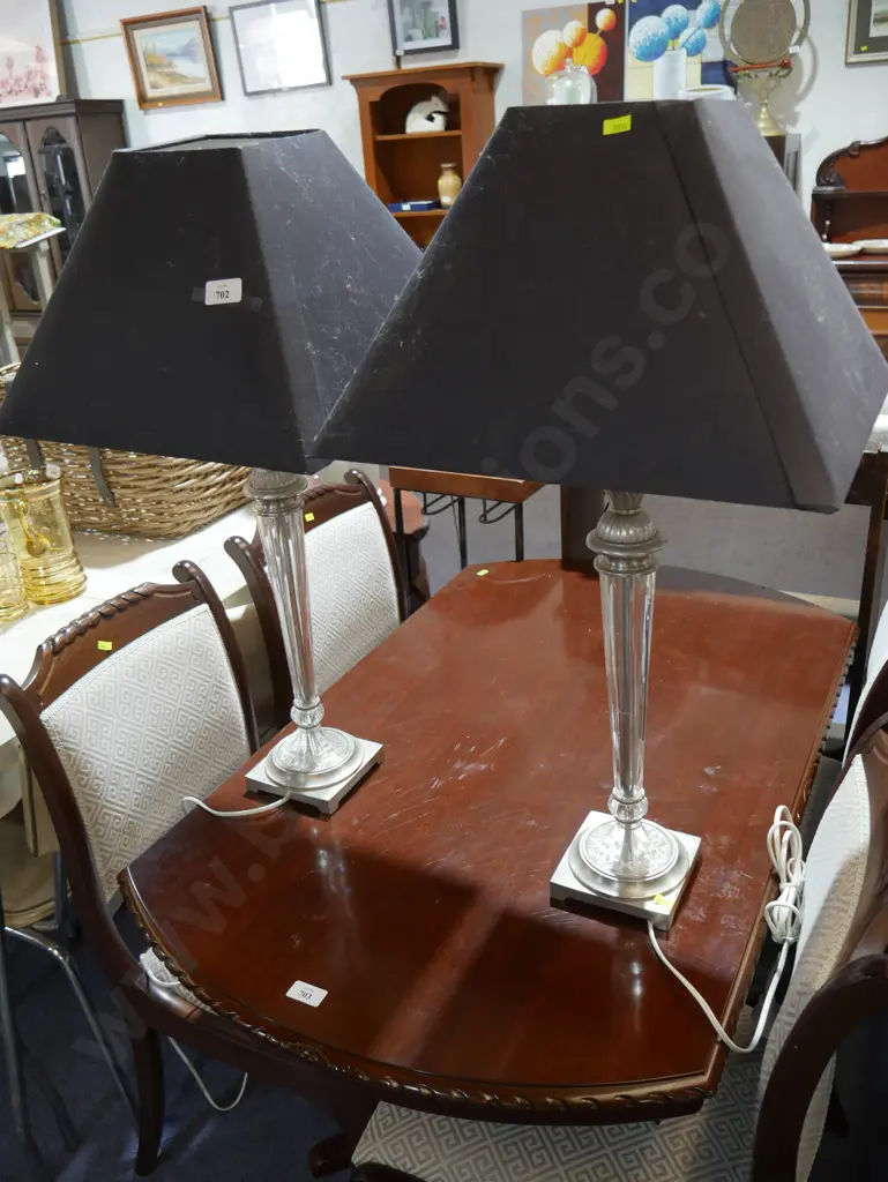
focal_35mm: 28
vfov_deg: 63.4
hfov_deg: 49.8
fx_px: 957
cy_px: 591
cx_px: 444
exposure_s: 1/60
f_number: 3.5
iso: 500
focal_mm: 14
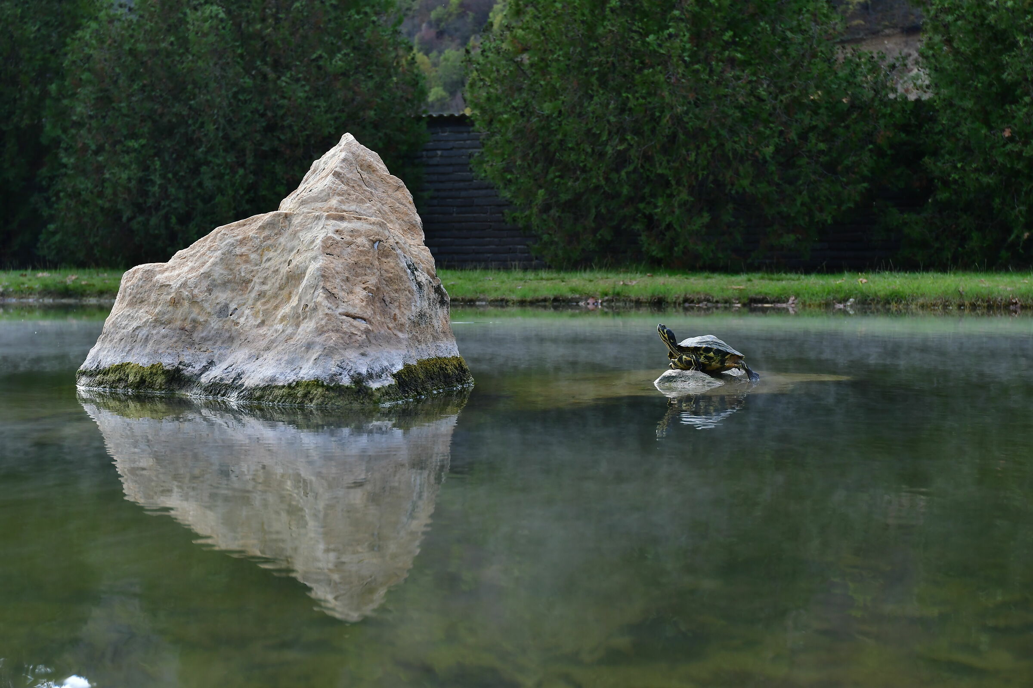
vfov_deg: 25.8
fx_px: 1506
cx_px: 516
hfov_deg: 37.9
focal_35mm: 52
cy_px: 344
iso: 200
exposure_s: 1/500
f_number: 6.3
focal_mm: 35
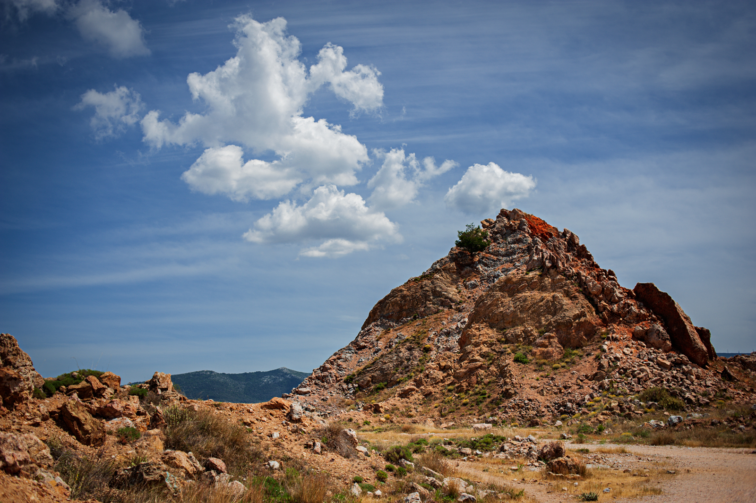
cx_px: 378
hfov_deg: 54.5
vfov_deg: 37.8
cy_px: 252
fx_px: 735
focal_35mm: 35
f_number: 4
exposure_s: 1/5000
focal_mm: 35
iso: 200
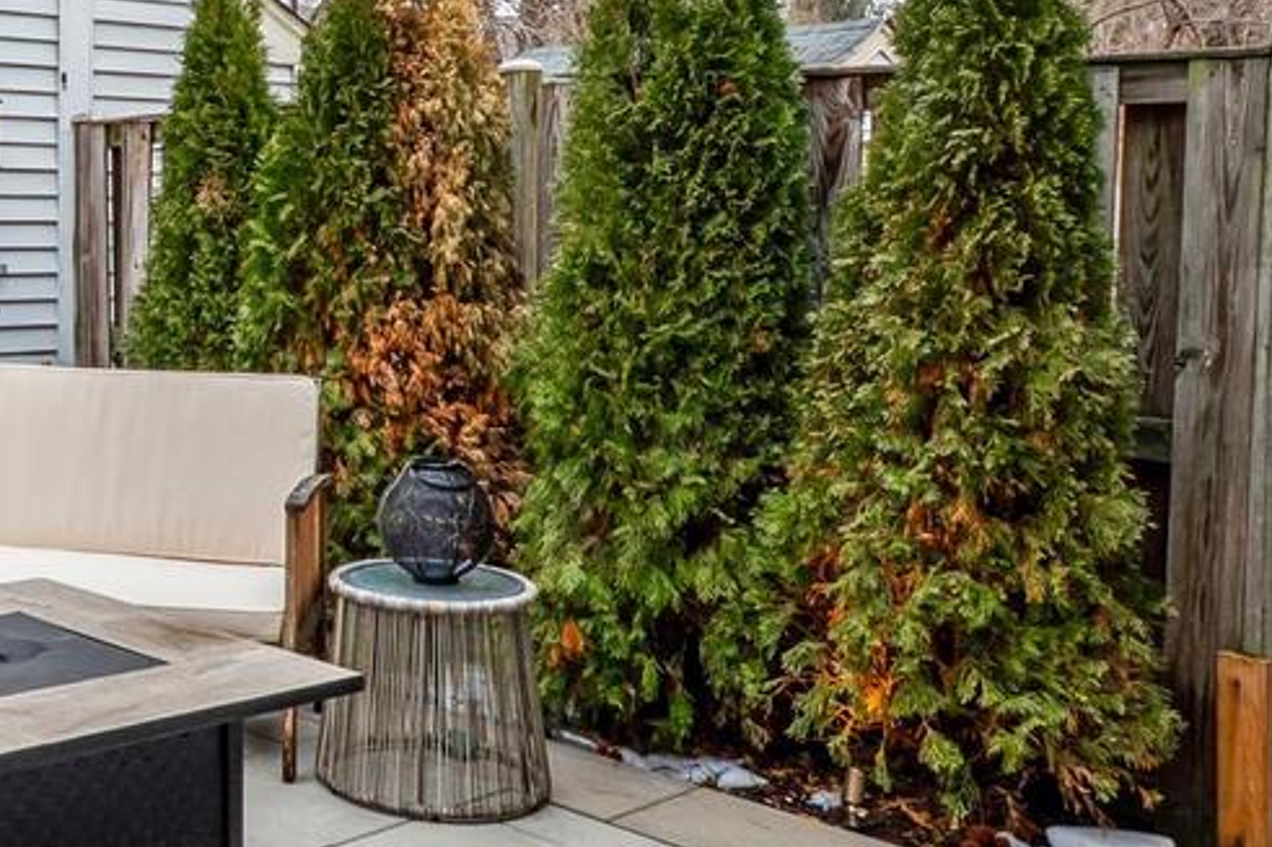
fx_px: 1554
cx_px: -83
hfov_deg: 38.0
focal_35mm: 44
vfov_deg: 30.2
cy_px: 269
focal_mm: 10
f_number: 11
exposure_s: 1/60
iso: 400
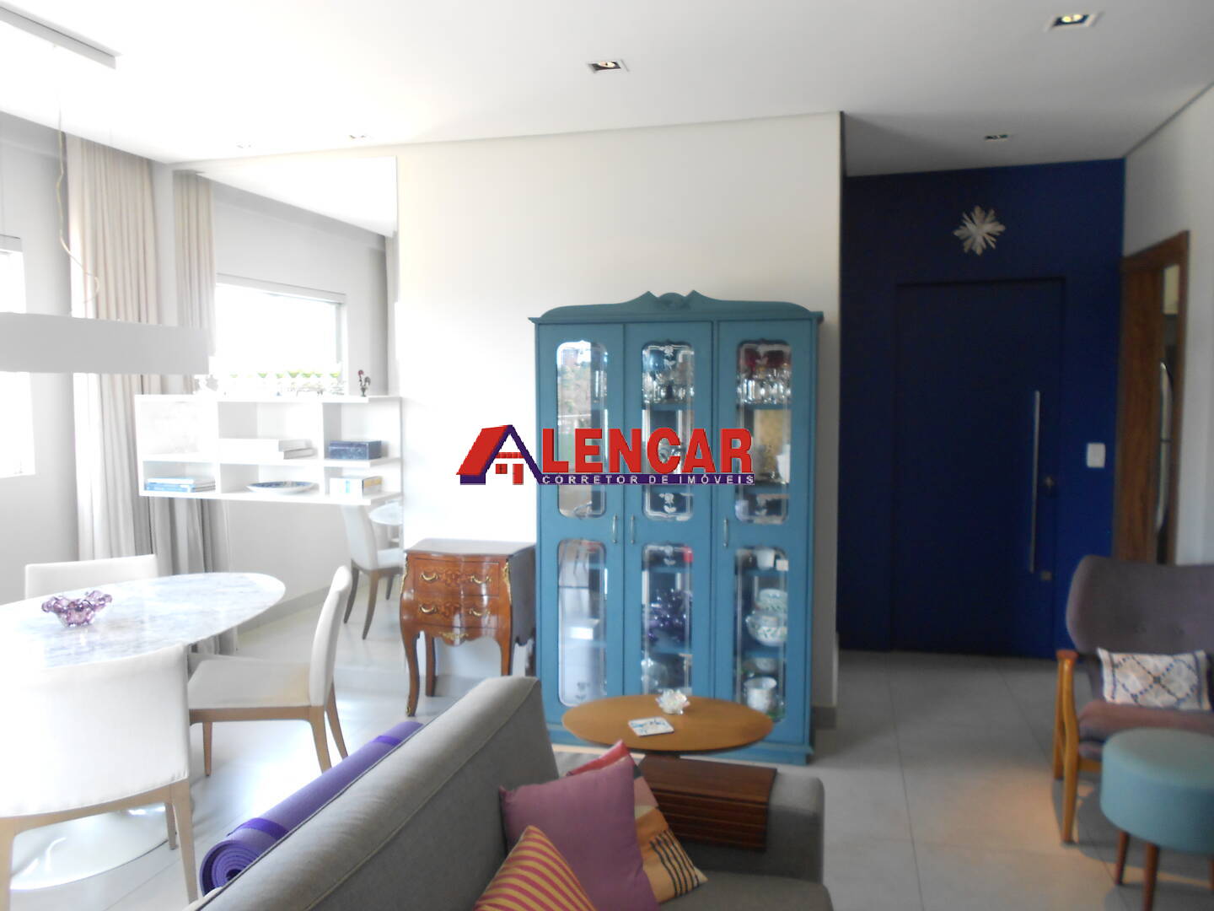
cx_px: 607
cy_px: 456
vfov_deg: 53.1
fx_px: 912
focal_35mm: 26
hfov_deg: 67.3
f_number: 3.2
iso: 160
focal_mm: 4.6
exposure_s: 1/30
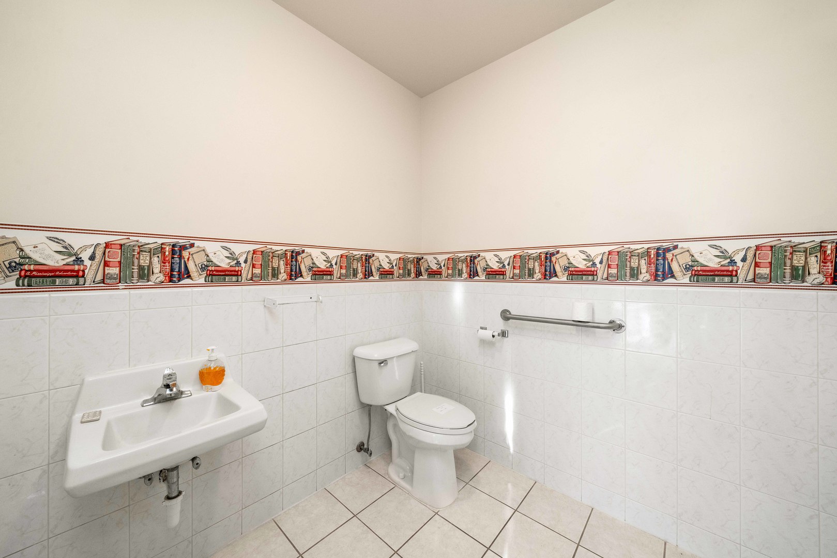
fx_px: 279
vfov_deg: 90.0
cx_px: 418
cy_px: 279
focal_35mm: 12
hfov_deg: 112.6
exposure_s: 1/15
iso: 640
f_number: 11
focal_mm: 12
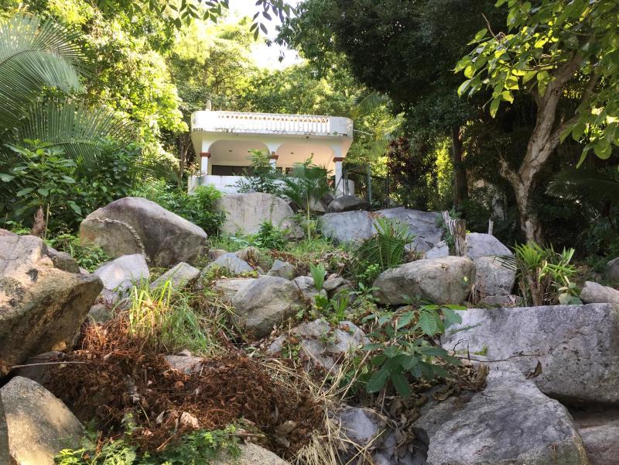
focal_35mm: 29
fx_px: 519
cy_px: 232
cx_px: 310
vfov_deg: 48.2
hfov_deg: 61.7
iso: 40
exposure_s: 1/120
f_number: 2.2
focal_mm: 4.15
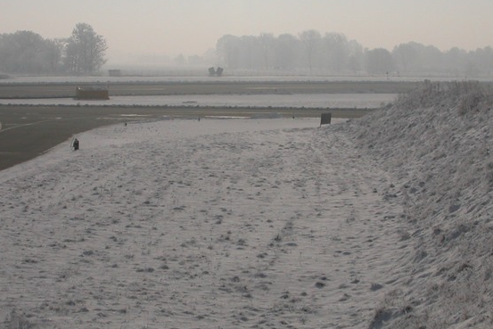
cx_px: 205
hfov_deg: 25.6
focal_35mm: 79
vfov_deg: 17.3
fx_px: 1082
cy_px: 151
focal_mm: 8.9
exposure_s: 1/1220
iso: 100
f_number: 8
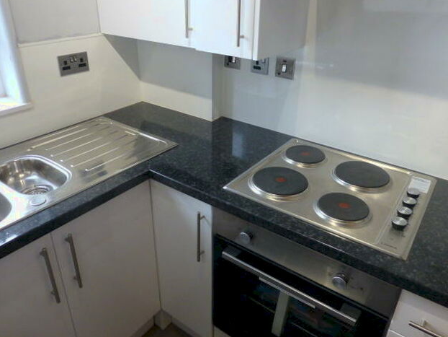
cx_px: 228
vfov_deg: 51.3
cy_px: 156
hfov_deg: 65.3
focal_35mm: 27
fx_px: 350
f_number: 3.3
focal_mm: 4.3
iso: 400
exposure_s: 1/60
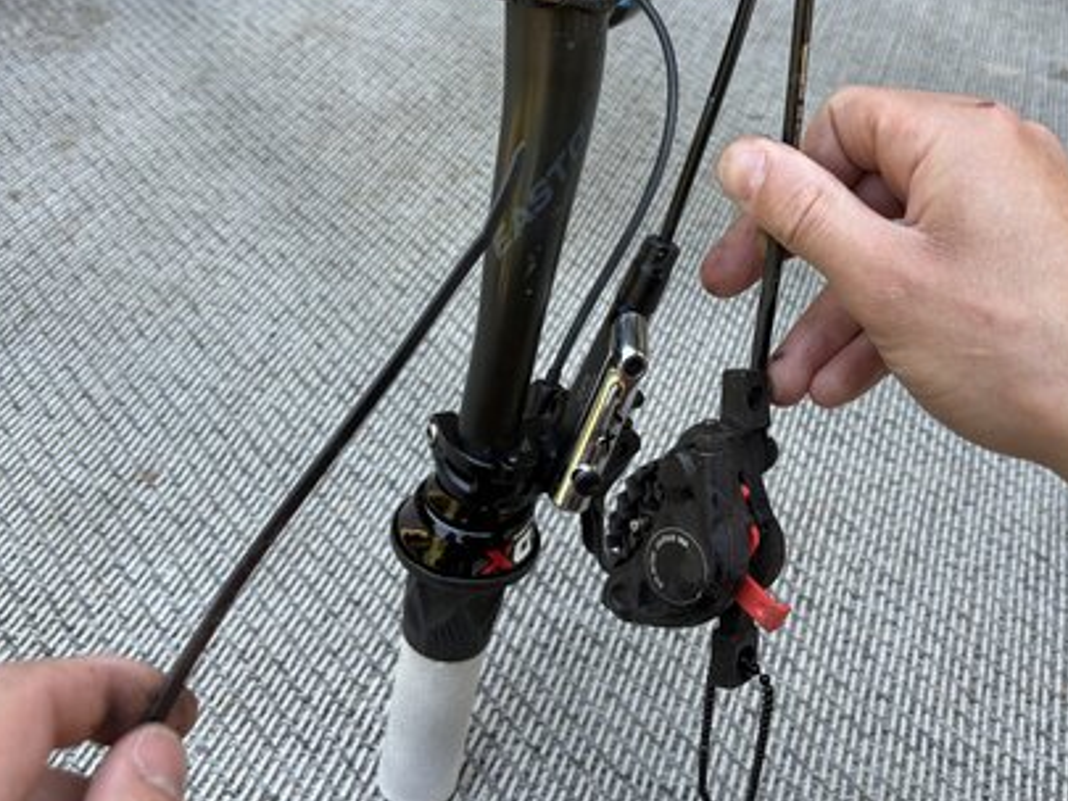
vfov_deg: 37.5
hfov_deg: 48.8
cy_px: 298
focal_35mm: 38
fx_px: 1173
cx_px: 617
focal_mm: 5.96
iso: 32
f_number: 1.6
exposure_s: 1/127
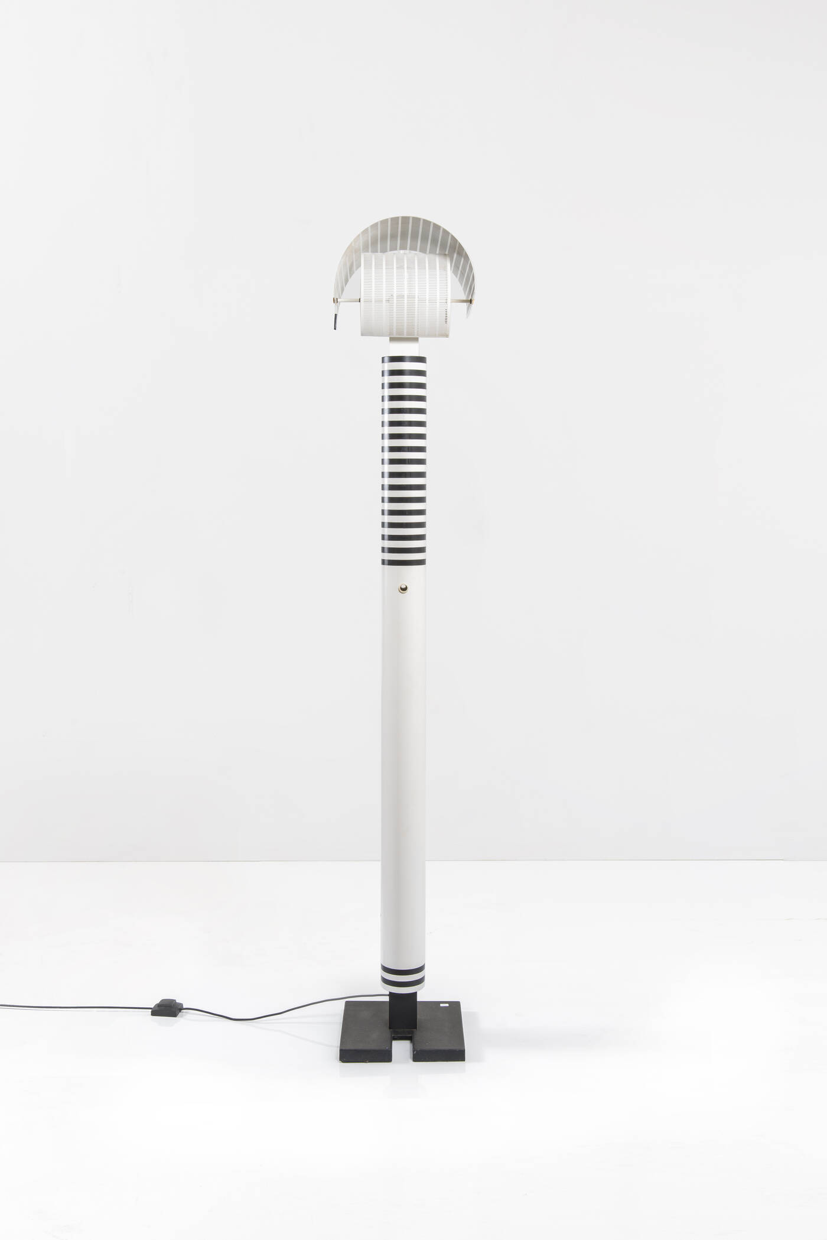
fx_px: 1308
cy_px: 620
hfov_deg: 35.1
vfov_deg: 50.7
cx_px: 414
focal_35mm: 38
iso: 100
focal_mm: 38
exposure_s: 1/160
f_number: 14
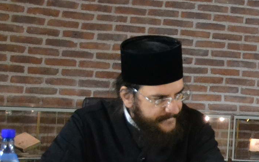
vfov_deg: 10.1
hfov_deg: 14.6
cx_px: 420
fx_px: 918
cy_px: 68
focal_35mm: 130
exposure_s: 1/60
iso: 3200
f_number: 3.8
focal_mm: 24
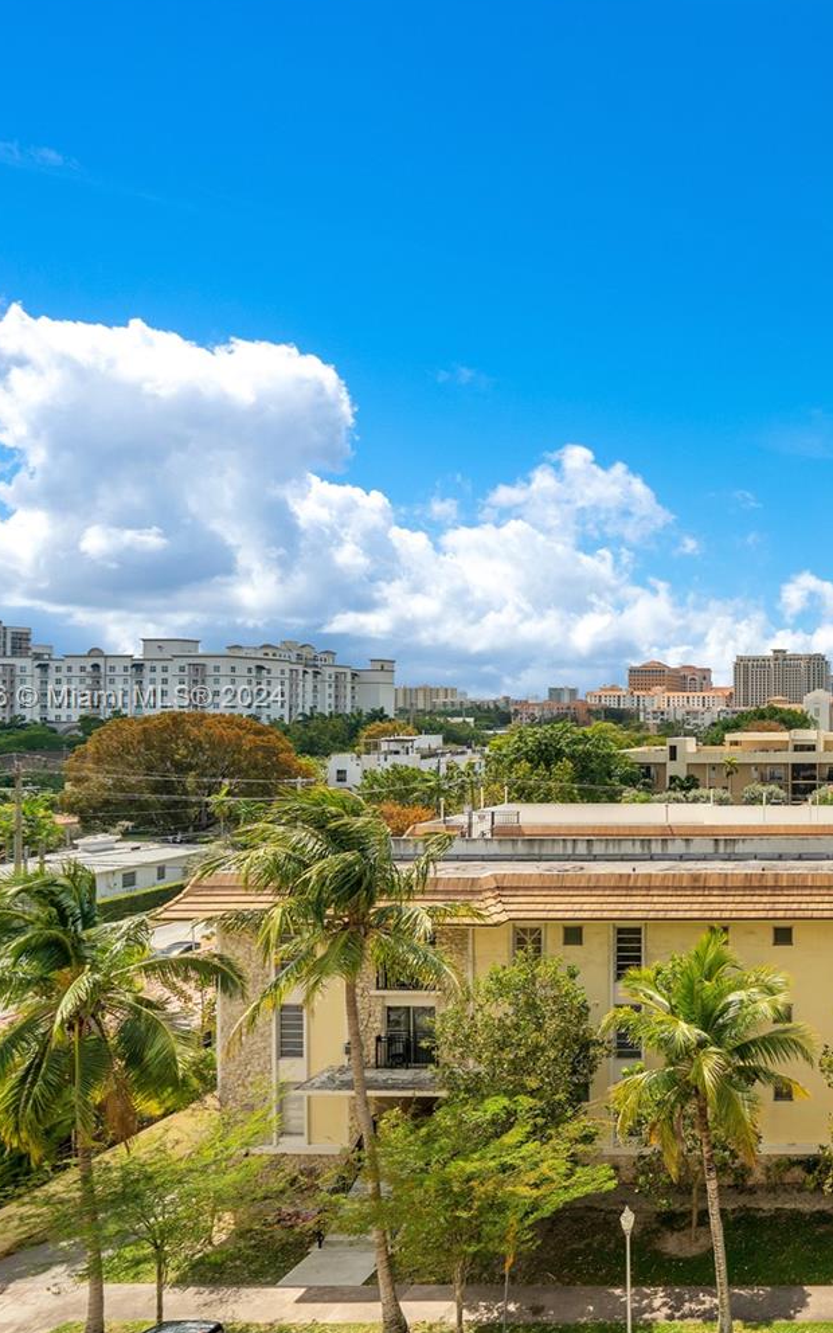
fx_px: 835
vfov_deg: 77.1
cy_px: 699
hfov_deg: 41.5
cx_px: 930
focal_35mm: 23
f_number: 5
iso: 100
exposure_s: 1/800
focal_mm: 14
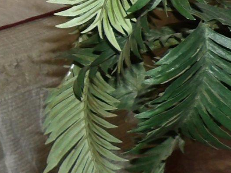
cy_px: -17
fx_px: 934
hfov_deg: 12.4
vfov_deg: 10.5
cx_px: -238
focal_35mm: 140
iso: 200
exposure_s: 1/33
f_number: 3.2
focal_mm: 4.3
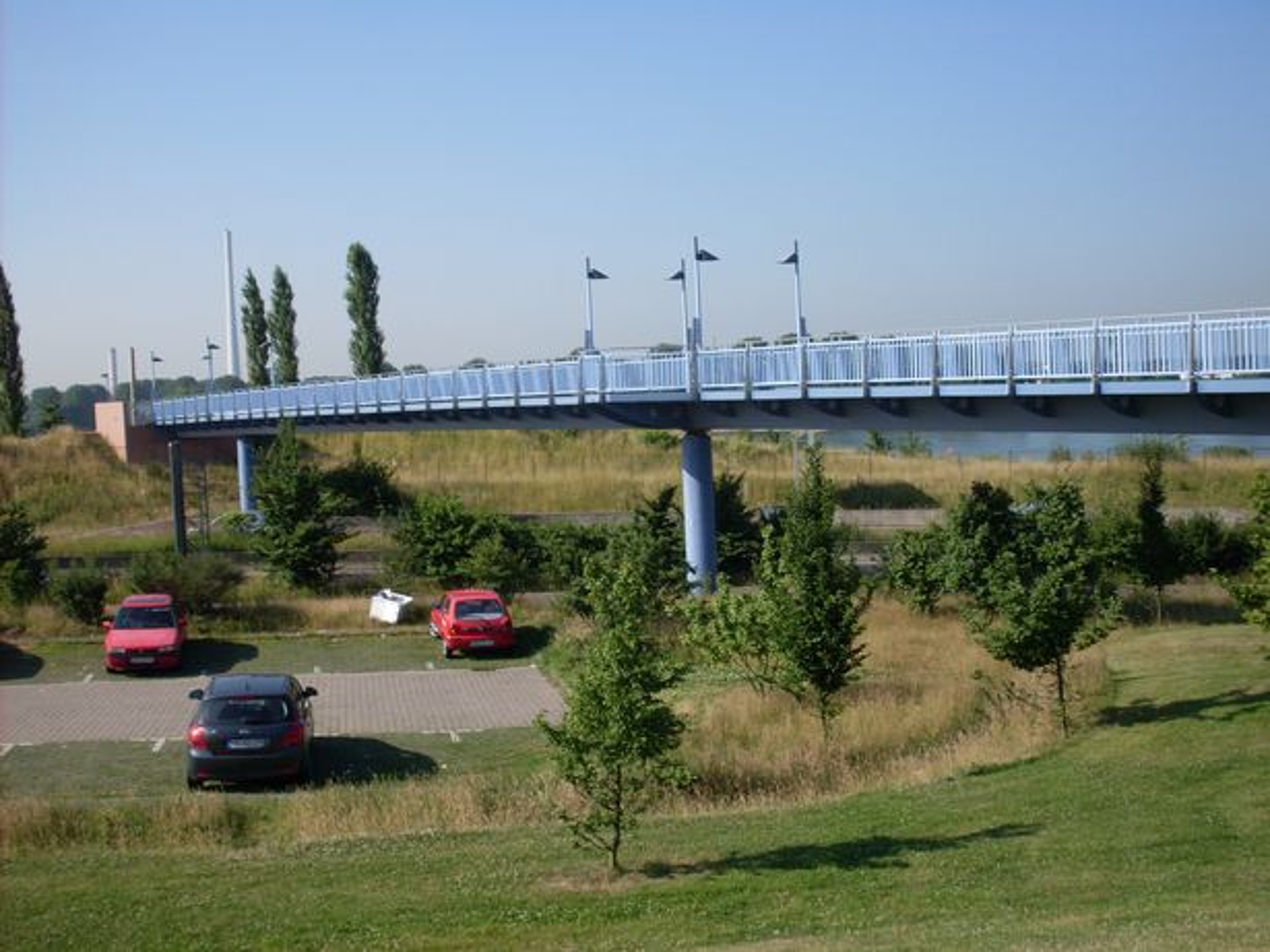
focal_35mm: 38
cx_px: 635
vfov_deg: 37.7
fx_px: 1394
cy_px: 476
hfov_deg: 49.0
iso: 80
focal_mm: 6.3
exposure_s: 1/180
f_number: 8.4
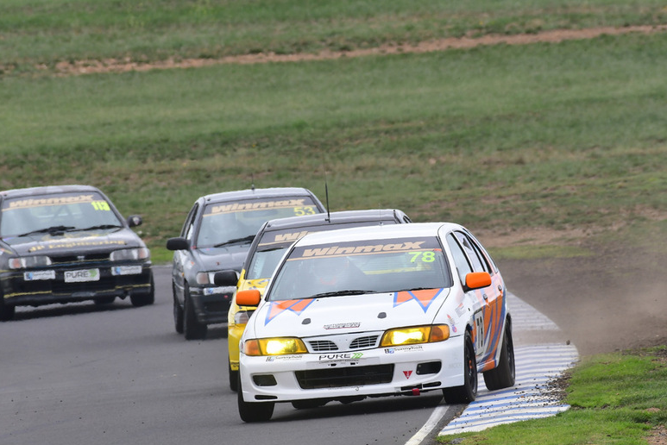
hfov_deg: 2.7
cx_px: 336
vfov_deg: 1.8
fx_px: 14382
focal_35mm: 776
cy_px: 223
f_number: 10
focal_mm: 500
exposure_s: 1/640
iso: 500
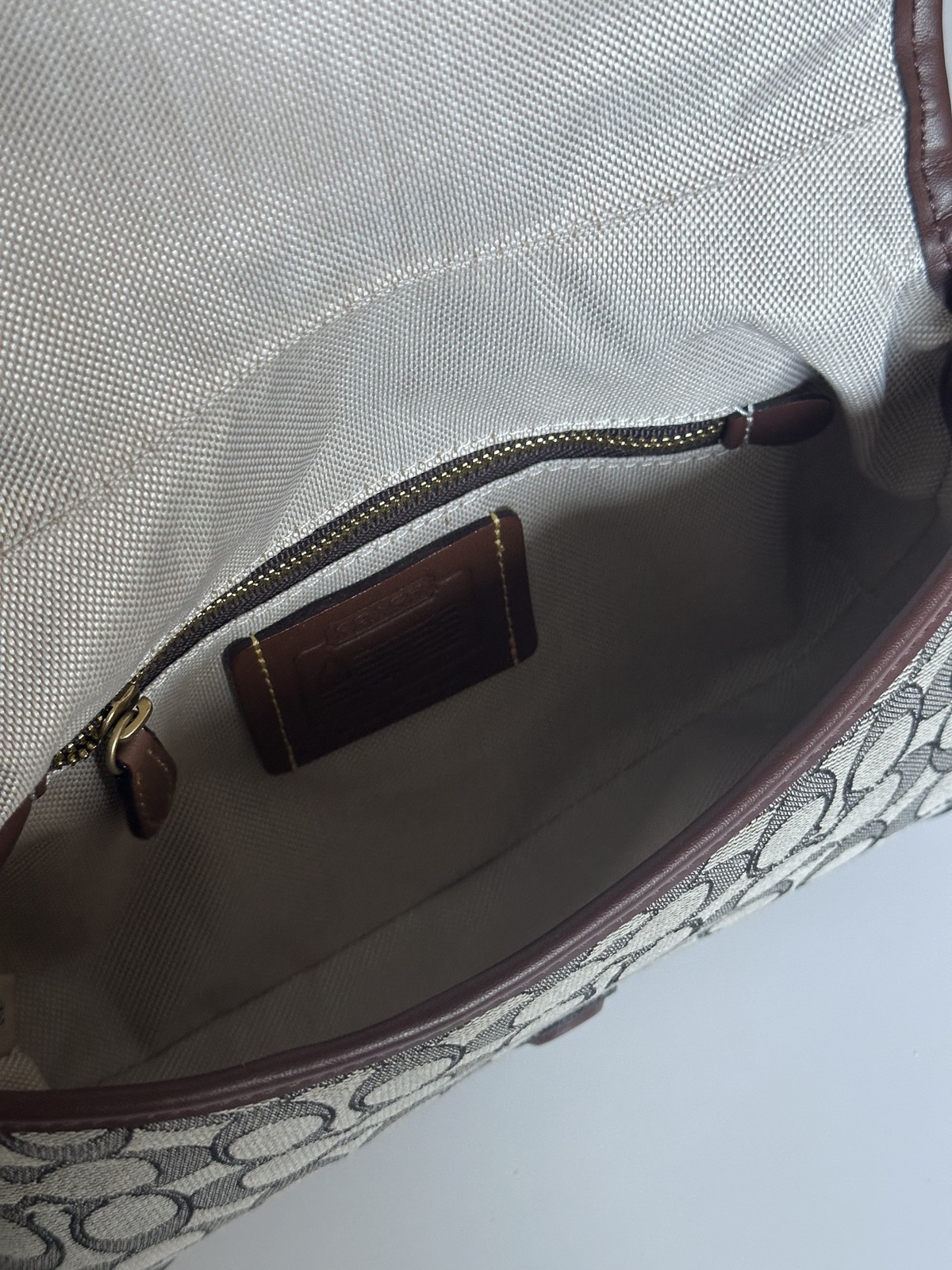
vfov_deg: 39.7
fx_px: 1760
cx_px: 476
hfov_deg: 30.3
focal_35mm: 48
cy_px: 635
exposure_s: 1/60
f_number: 1.78
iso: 250
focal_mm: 6.86
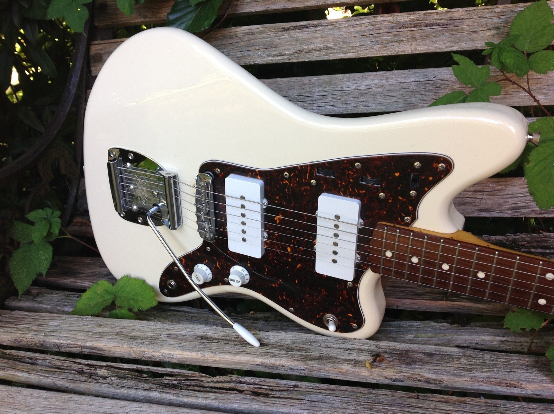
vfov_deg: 40.6
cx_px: 277
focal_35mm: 35
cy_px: 207
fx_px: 559
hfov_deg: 52.7
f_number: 2.4
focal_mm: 4.28
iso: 50
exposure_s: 1/60
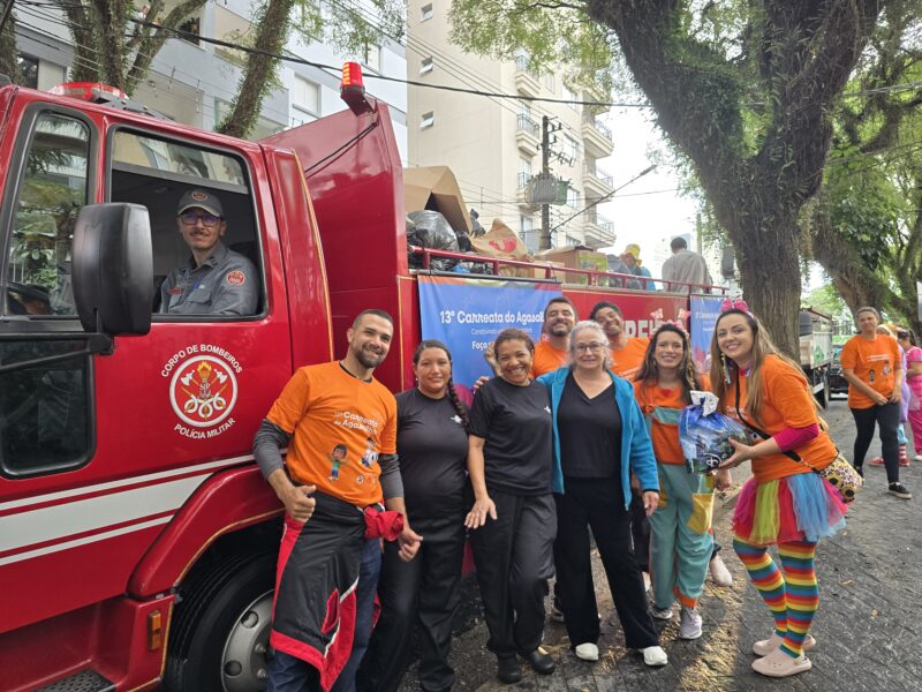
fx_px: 613
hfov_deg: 73.9
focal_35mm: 23
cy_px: 346
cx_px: 461
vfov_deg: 58.9
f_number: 1.7
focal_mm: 6.3
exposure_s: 1/100
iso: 160
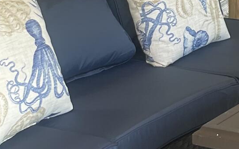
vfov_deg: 8.8
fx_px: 950
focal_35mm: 146
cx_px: 252
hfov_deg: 14.1
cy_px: -59
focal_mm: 5.1
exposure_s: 1/121
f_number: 1.6
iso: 64
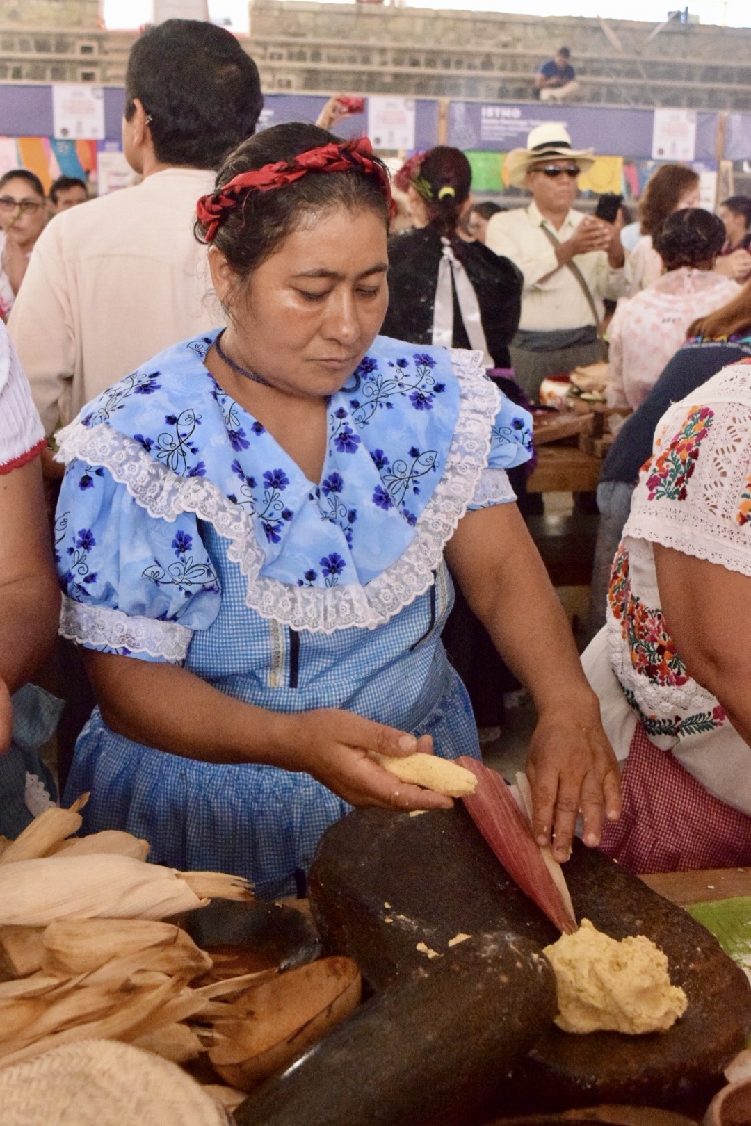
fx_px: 1361
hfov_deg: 30.8
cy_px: 563
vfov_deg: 45.0
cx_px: 376
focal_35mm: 44
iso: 12800
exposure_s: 1/640
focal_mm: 29
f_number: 7.1
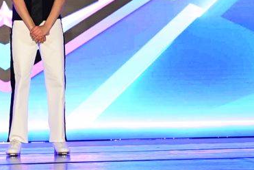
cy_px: -1
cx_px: 35
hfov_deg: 10.6
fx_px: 1363
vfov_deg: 7.1
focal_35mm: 193
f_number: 4
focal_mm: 70
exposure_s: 1/800
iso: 6400
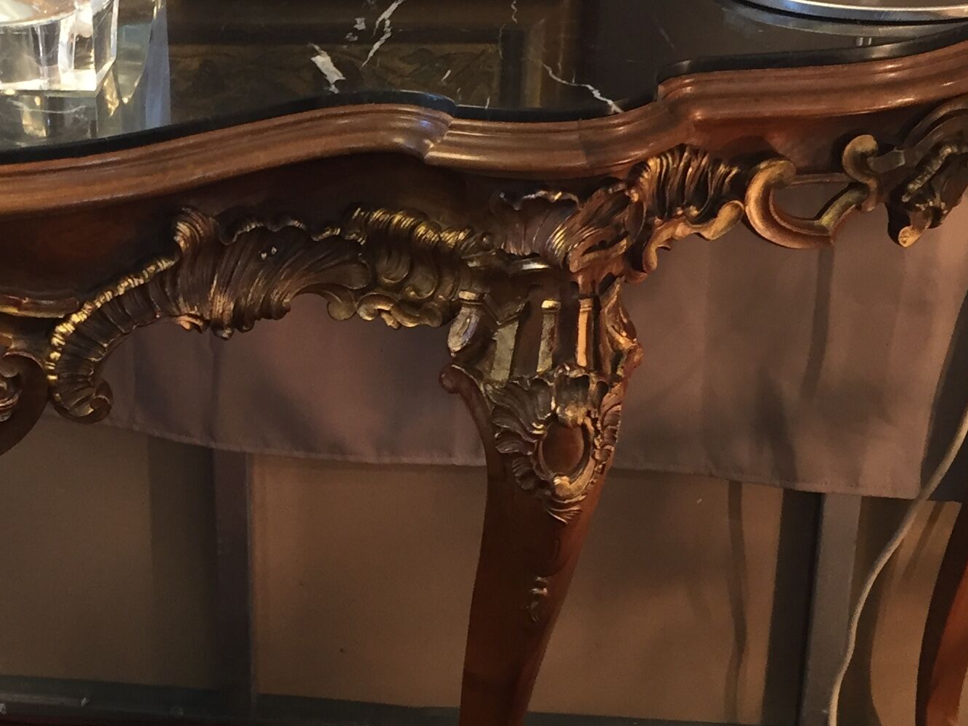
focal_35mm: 71
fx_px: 1986
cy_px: 343
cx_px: 94
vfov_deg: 20.7
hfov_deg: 26.5
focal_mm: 4.15
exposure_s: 1/33
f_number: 2.2
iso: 100
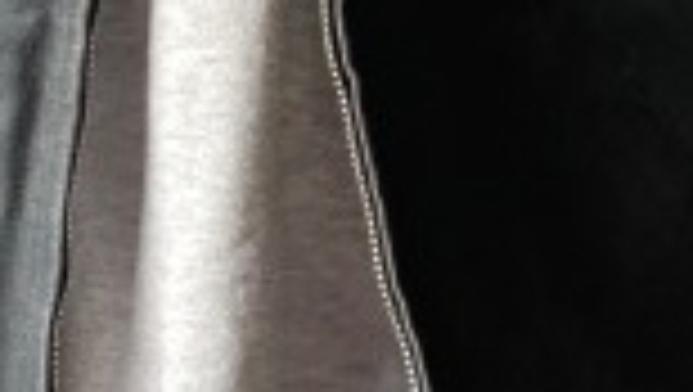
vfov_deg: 9.6
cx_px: 252
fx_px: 2336
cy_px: 234
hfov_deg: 16.8
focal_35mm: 127
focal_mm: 2.71
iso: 400
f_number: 2.2
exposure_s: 1/55
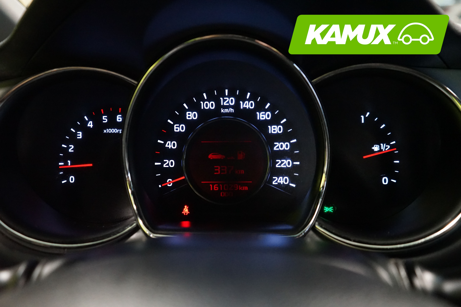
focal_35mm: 29
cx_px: 230
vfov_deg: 45.0
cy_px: 154
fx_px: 371
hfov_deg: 63.7
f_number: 4.5
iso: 6400
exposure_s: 1/30
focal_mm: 29
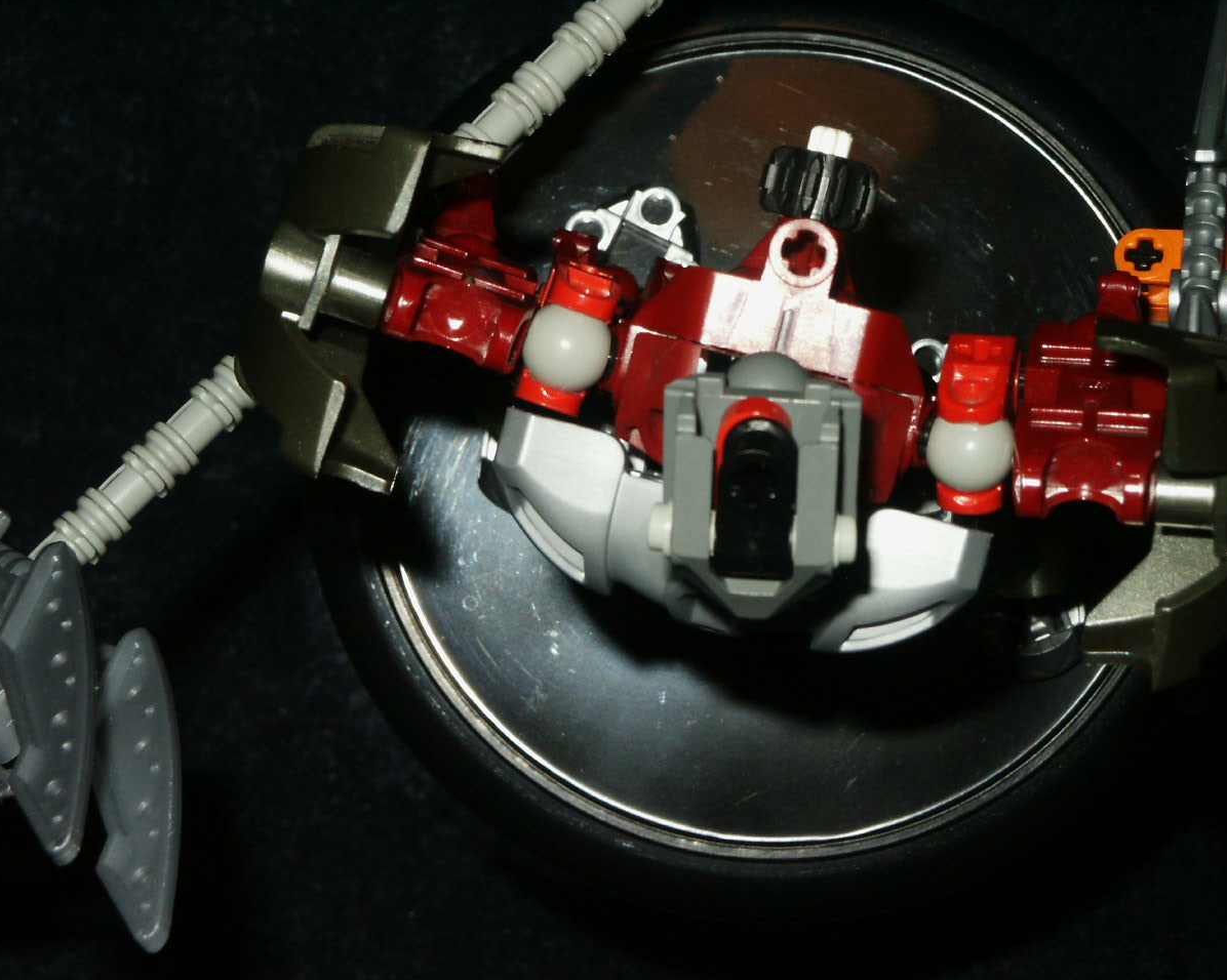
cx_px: 634
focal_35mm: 116
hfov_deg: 16.6
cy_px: 489
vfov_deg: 13.3
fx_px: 4211
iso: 200
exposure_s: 1/90
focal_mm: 22.55
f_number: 8
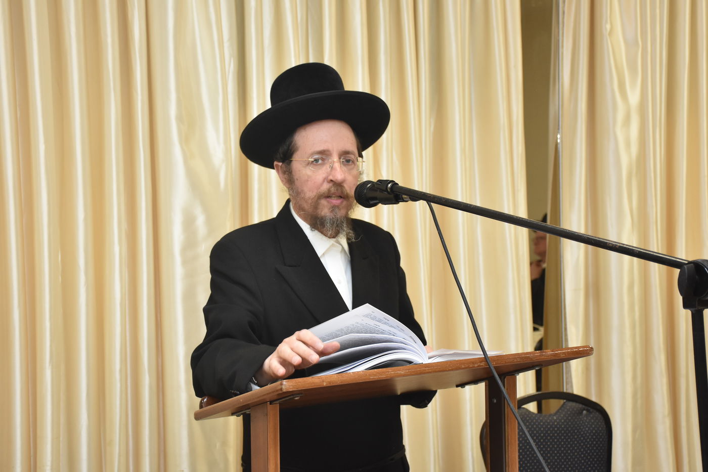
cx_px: 354
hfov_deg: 31.9
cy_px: 236
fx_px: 1239
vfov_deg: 21.6
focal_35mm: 63
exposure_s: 1/125
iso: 1250
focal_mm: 42
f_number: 6.3
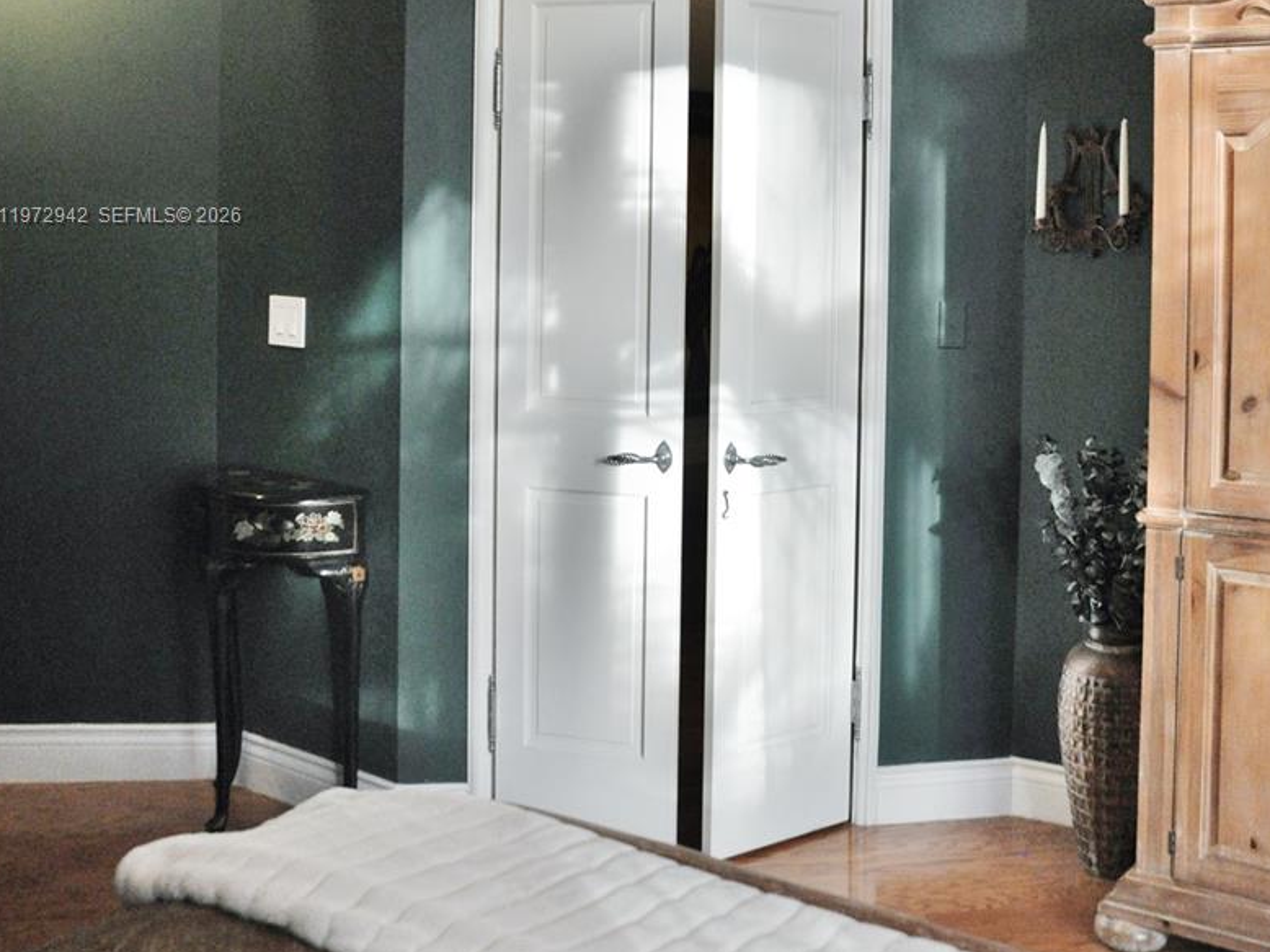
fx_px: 1467
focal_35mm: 40
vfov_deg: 35.0
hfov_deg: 46.8
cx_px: 631
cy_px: 217
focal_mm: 18
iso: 800
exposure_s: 1/60
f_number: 4
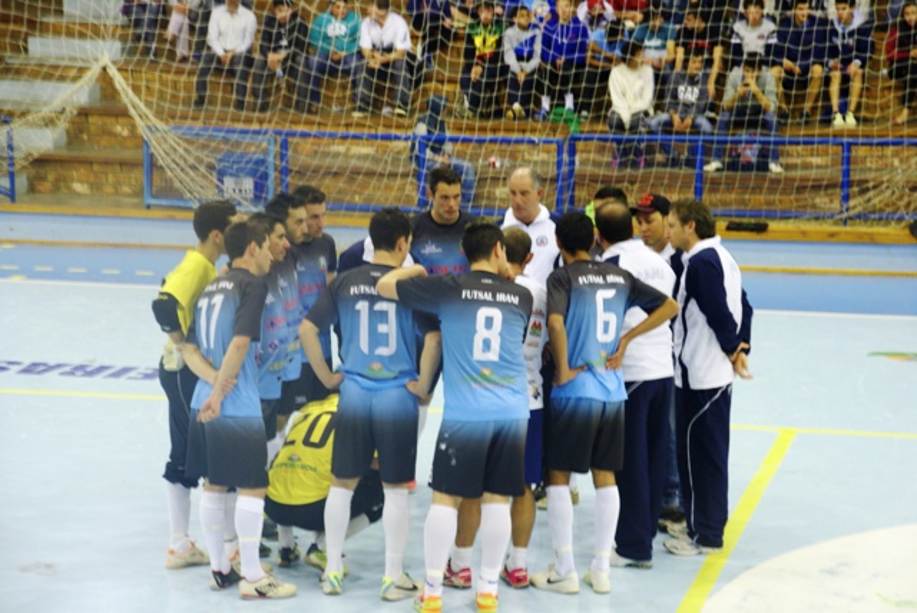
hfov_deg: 19.4
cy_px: 306
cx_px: 458
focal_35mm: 105
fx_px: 2677
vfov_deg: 13.1
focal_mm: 70
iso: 400
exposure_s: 1/5
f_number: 5.6
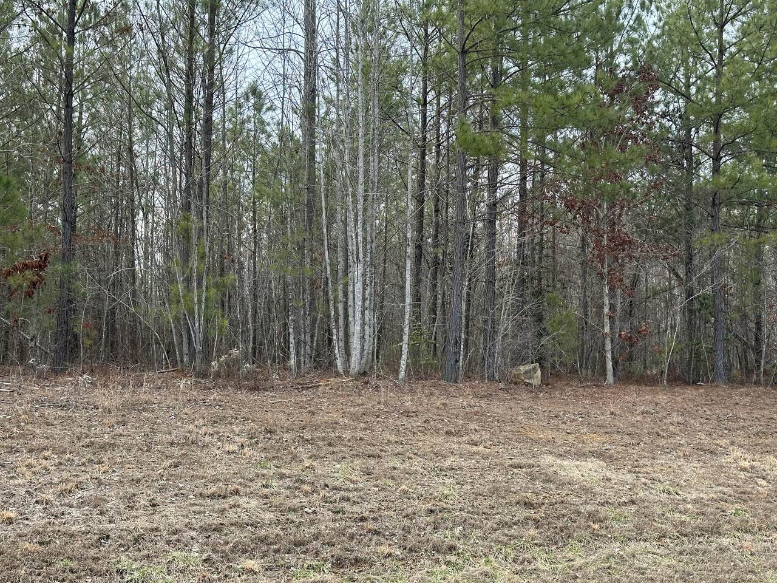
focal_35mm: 48
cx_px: 388
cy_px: 292
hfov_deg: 39.7
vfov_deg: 30.3
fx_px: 1077
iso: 64
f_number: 1.78
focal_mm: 6.86
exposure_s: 1/208
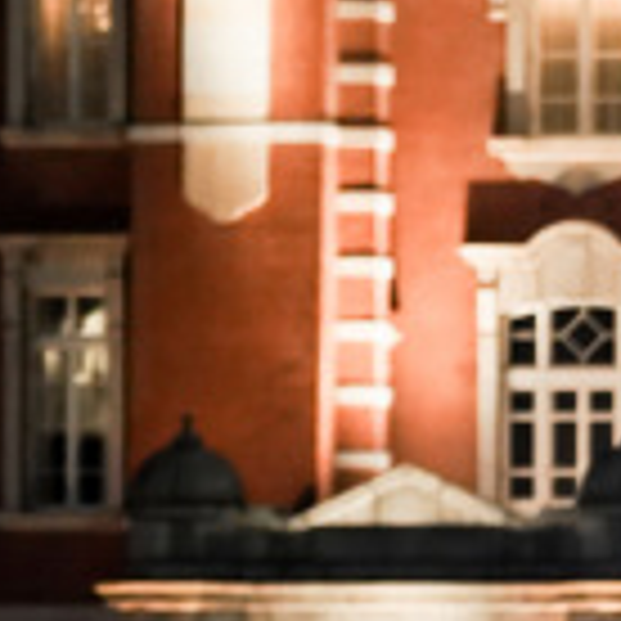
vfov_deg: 3.1
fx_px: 11569
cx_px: -540
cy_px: 290
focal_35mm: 570
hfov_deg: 3.1
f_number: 4
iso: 4000
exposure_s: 1/50
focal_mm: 116
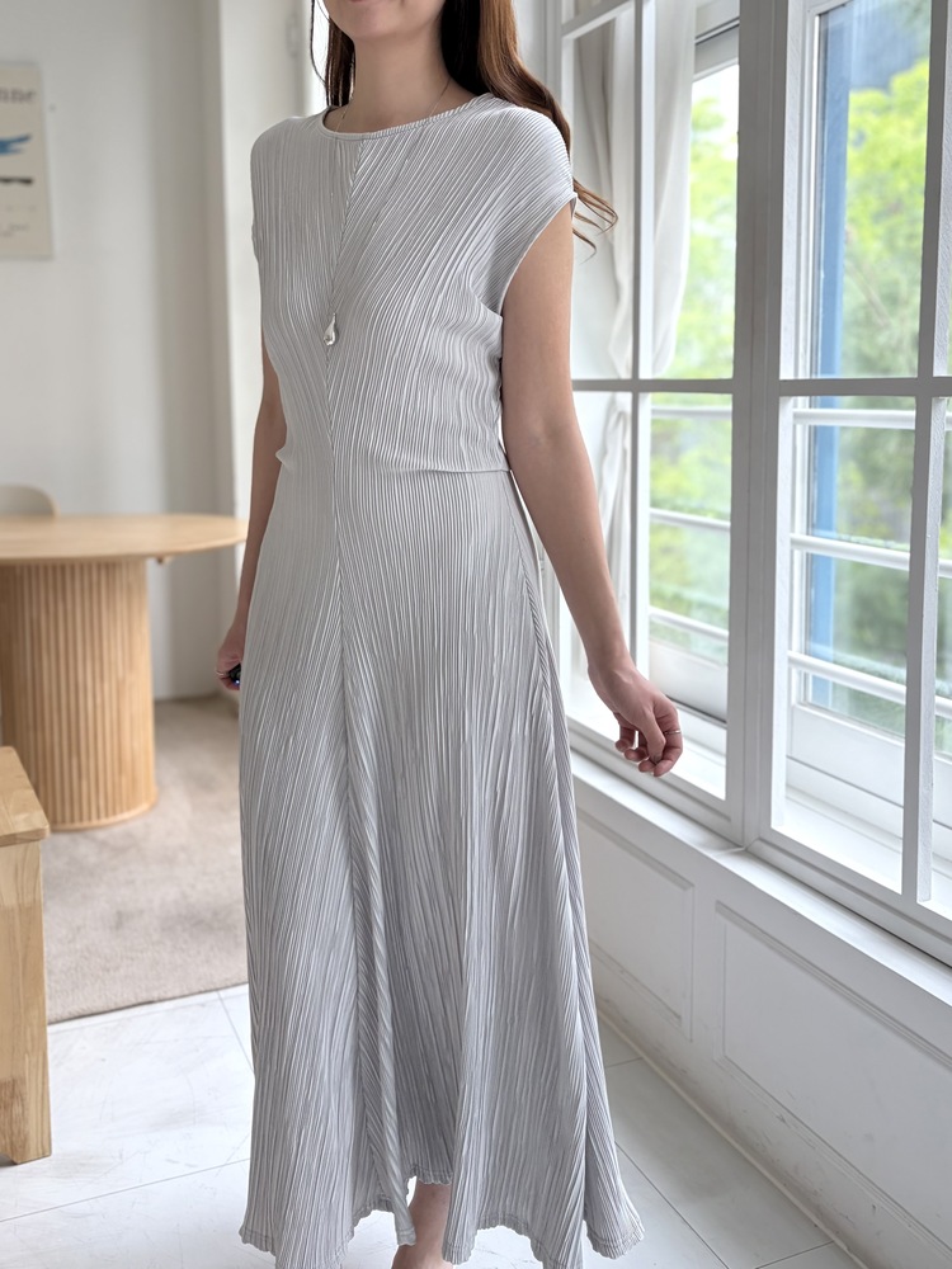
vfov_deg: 67.3
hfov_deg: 53.1
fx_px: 953
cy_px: 634
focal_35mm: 26
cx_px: 476
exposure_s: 1/194
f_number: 1.6
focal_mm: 5.96
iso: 64
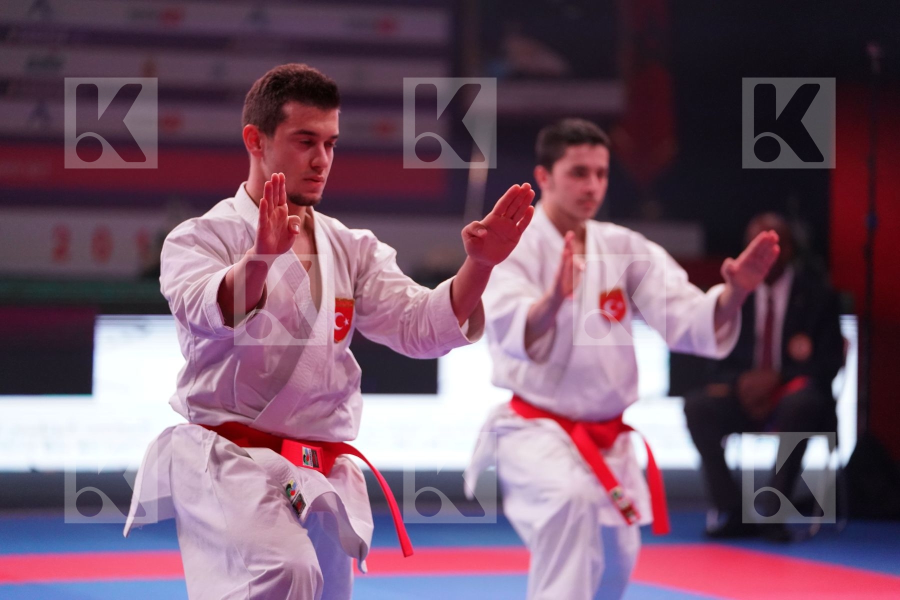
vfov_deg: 9.7
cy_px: 300
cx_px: 450
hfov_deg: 14.4
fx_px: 3550
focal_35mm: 142
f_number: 2.8
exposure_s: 1/1000
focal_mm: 142
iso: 4000
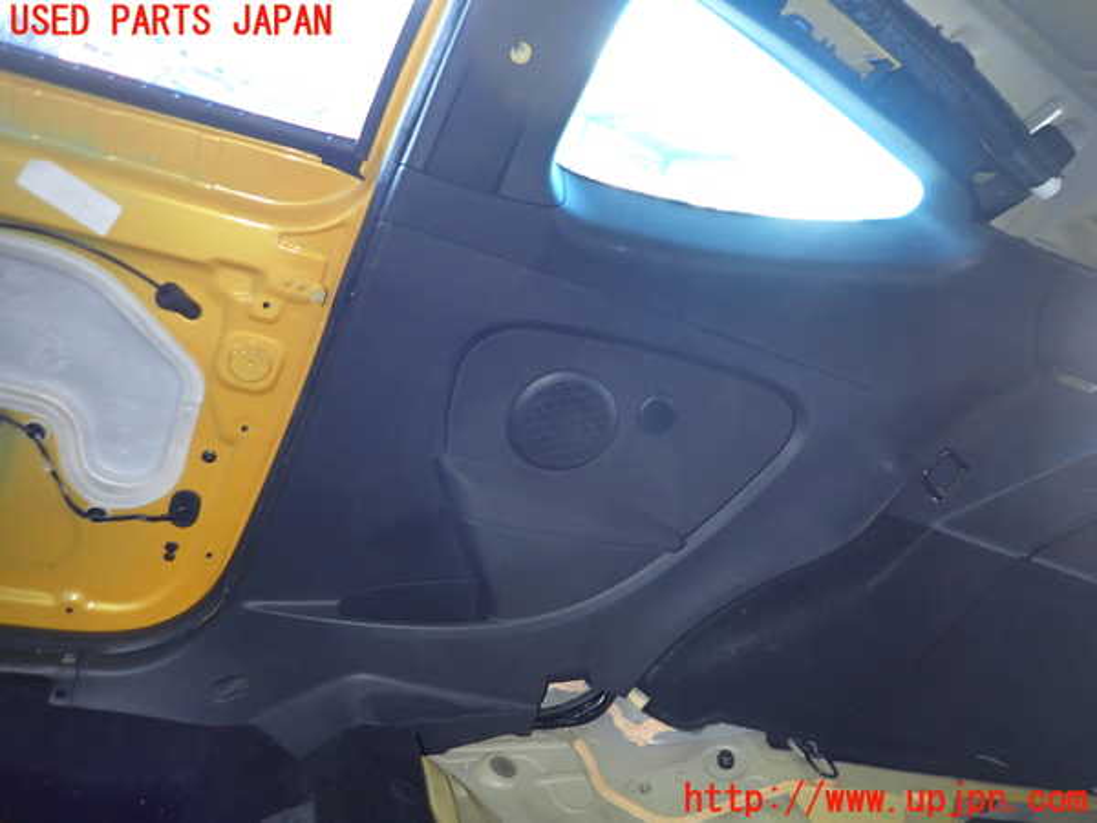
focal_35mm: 25
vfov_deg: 54.9
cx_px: 548
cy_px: 412
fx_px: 792
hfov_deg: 69.4
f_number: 2
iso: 400
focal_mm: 4.5
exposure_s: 1/30
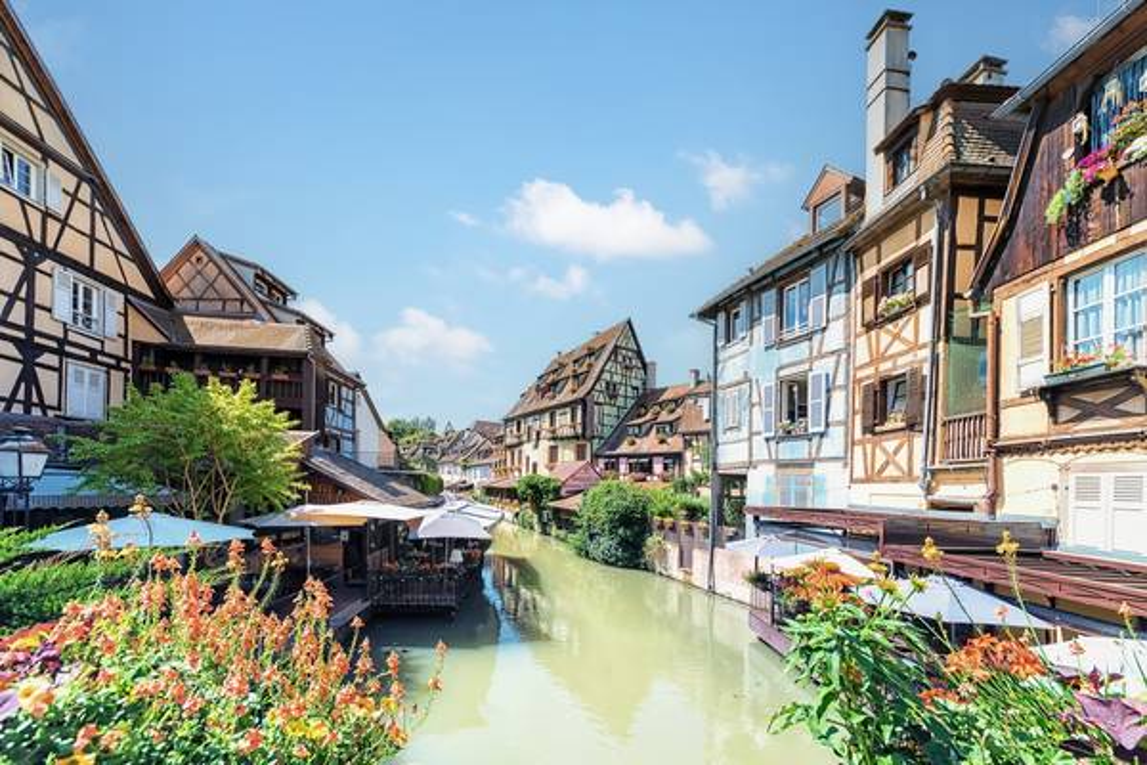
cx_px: 574
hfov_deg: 112.6
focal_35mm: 12
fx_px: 382
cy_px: 382
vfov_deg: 90.0
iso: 64
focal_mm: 12
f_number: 6.3
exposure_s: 1/160
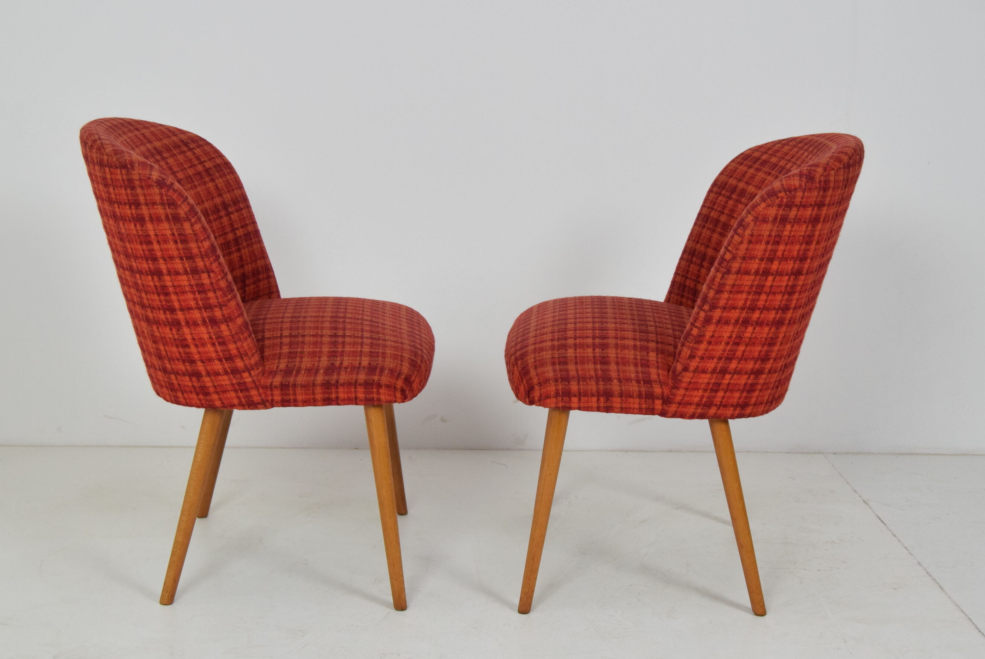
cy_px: 335
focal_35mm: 54
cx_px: 496
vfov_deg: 25.1
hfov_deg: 36.8
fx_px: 1479
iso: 1600
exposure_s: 1/160
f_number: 6.3
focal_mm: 32
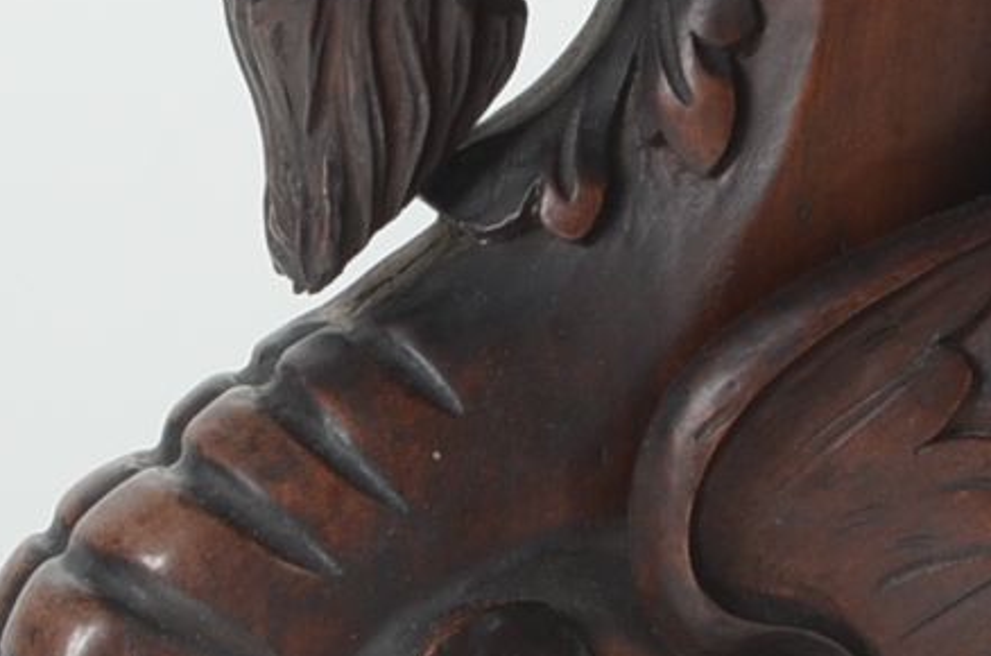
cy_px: 165
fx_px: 16233
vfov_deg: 2.3
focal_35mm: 591
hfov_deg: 3.5
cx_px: 1138
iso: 200
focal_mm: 70
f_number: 9
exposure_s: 1/80
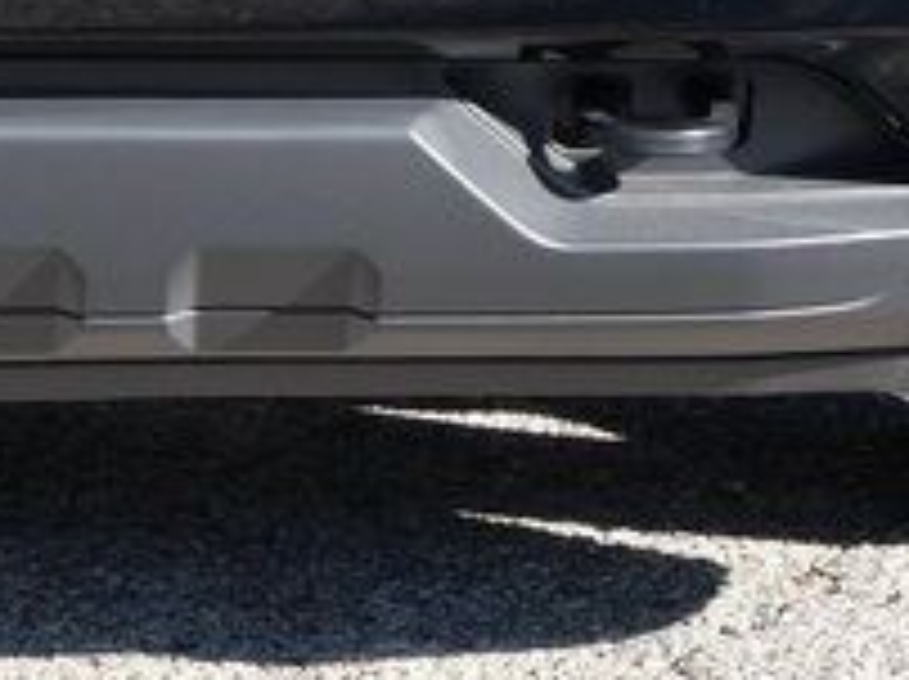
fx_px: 6662
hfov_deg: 7.8
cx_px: -27
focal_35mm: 254
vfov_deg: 5.7
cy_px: -603
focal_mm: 25
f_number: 7.1
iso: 200
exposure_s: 1/160
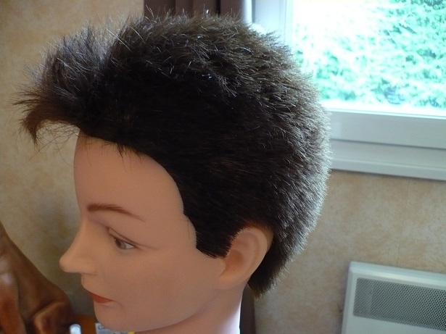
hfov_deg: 52.6
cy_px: 167
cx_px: 223
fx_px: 451
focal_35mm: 35
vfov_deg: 40.7
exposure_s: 1/8
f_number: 2.8
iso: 250
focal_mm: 5.8
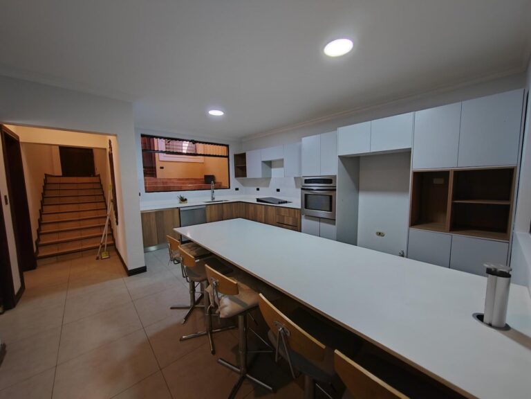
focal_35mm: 13
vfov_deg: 89.9
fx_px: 199
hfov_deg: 106.2
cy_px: 200
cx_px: 266
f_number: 2.2
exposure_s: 1/33.3
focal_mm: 2.16
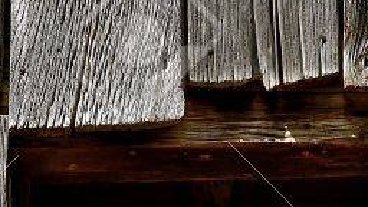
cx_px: 400
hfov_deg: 11.1
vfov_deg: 6.1
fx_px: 1864
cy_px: 514
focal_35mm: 191
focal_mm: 24
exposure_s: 1/200
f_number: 7.1
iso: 100
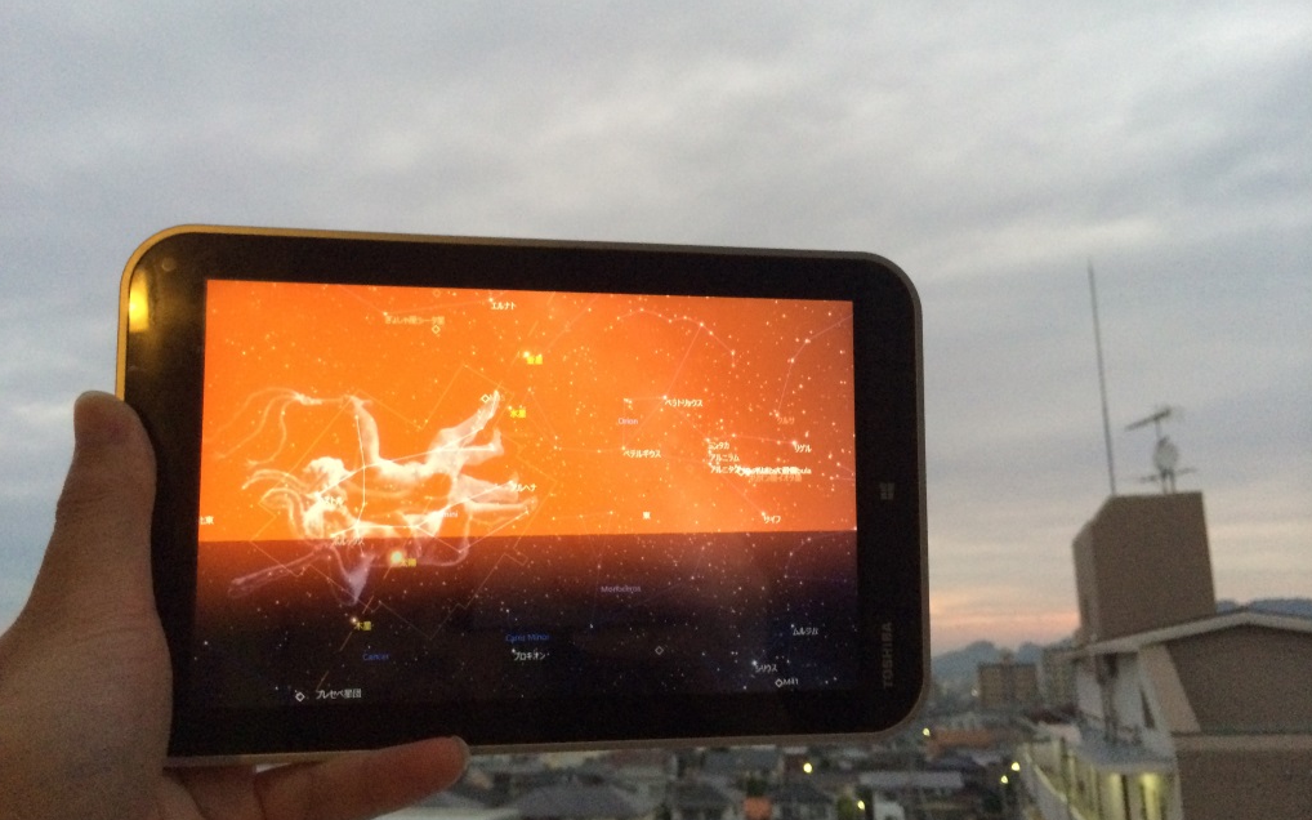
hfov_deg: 59.7
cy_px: 432
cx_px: 659
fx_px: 1144
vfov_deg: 39.4
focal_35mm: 32
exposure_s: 1/30
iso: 320
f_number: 2.2
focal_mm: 4.12
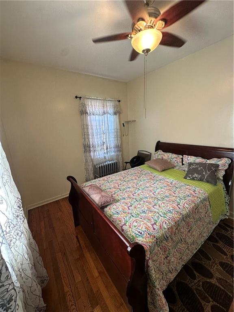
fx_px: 126
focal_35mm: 14
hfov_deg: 85.7
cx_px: 117
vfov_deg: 102.1
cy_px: 156
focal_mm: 2.22
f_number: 2.2
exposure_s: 1/120
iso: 160
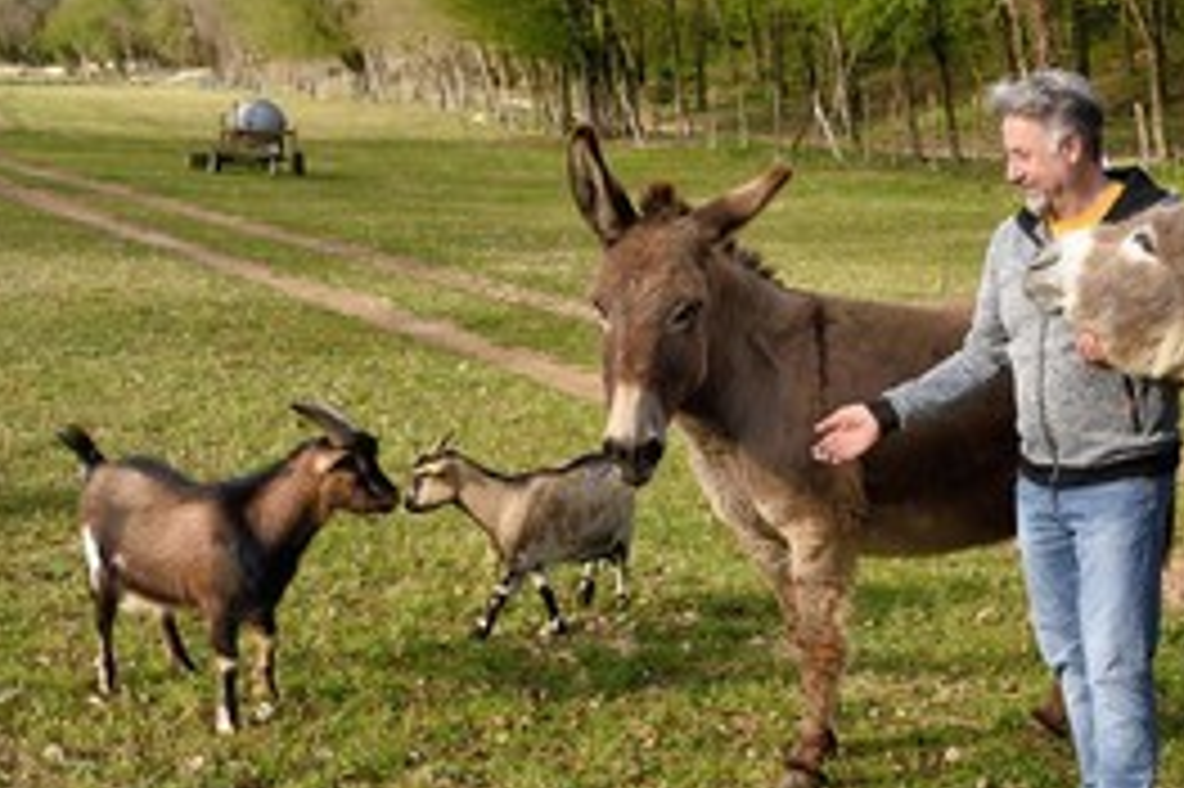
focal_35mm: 64
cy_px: 410
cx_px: 927
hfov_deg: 30.7
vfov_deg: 21.2
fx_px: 2103
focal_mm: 40
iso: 200
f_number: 8
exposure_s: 1/200
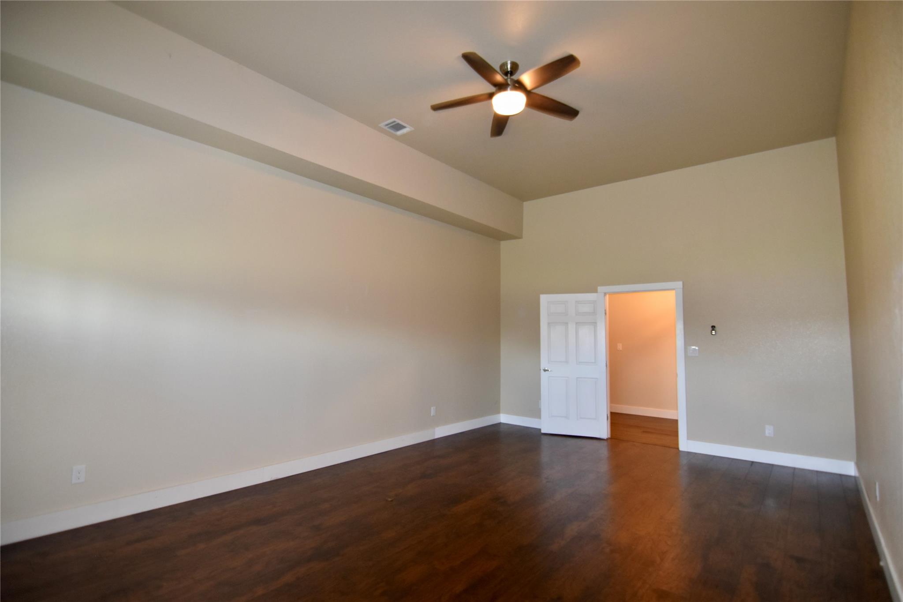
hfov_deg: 95.0
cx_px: 452
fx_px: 414
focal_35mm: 16
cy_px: 301
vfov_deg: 72.0
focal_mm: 11
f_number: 2.8
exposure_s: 1/60
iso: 900
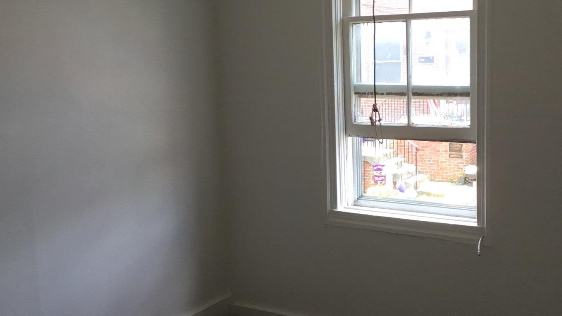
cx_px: 310
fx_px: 760
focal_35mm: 51
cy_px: 150
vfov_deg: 23.5
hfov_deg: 40.5
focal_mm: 3.3
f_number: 2.4
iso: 40
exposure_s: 1/120
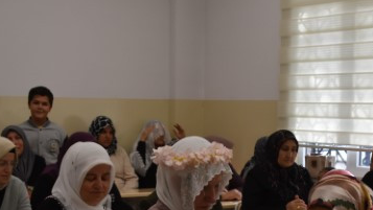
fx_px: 752
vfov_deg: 15.5
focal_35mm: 76
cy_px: 229
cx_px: 230
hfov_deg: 27.8
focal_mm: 24
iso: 800
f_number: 5
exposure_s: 1/100
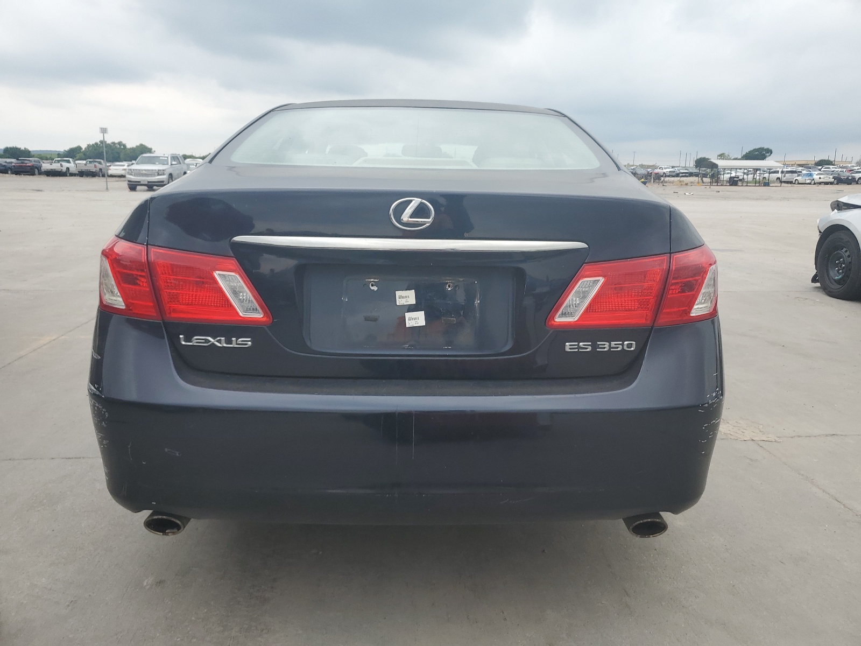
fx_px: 647
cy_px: 323
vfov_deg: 53.1
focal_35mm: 26
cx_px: 430
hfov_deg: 67.3
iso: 50
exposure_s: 1/714
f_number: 1.5
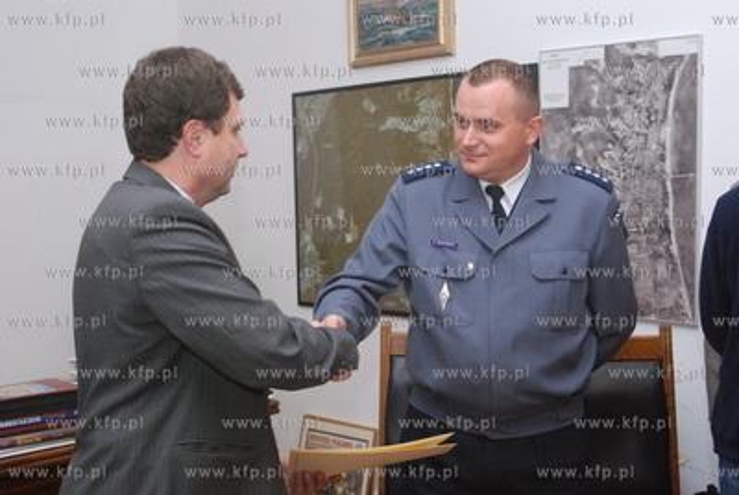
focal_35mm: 52
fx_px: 1079
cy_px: 248
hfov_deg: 37.8
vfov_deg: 25.8
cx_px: 370
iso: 1000
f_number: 5.6
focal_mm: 35
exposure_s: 1/60
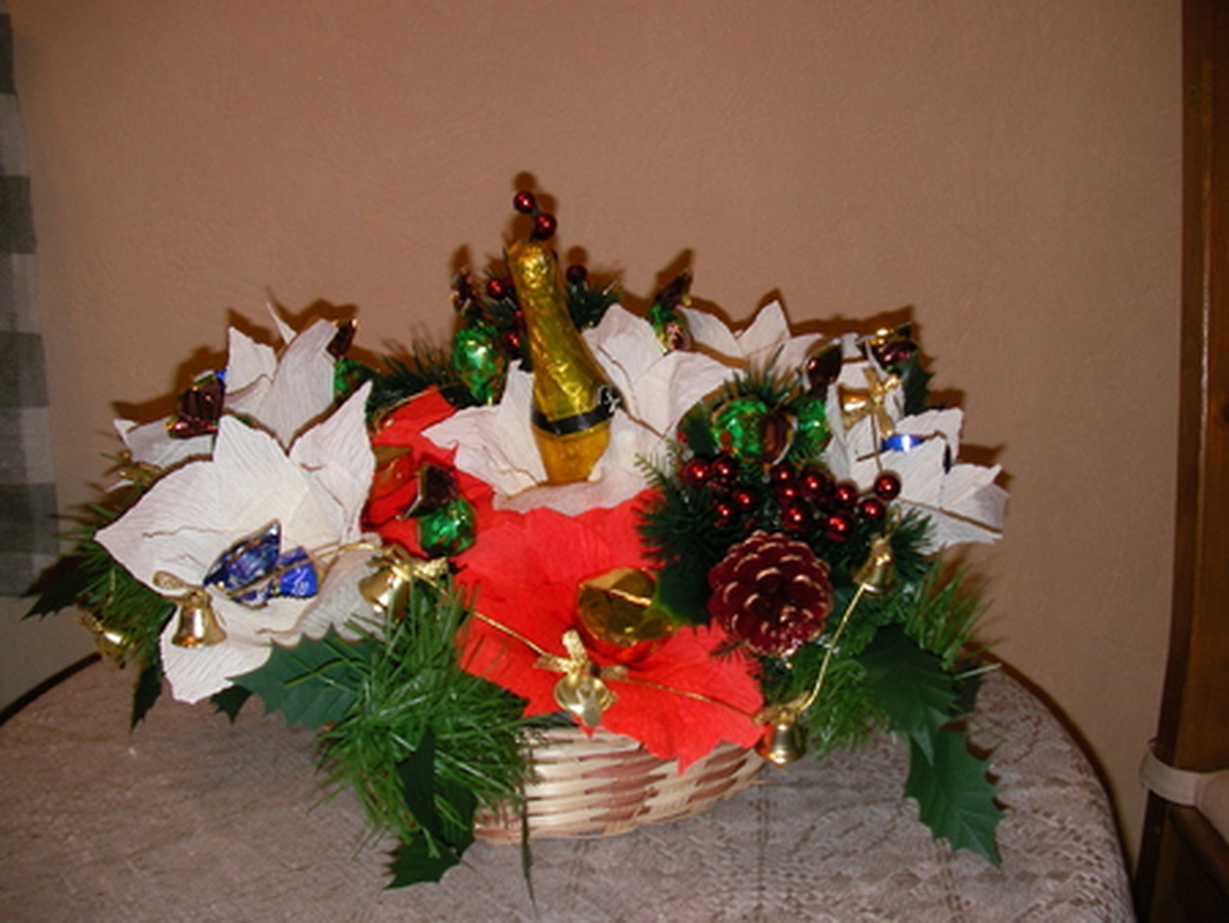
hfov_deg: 45.8
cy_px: 462
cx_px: 614
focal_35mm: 41
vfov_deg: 35.2
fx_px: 1456
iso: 100
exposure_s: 1/30
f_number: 3.5
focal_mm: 6.3
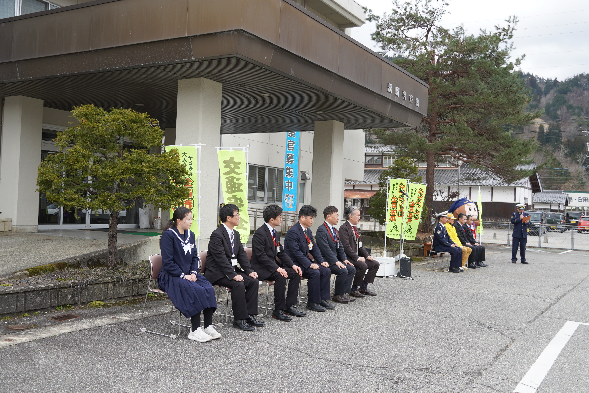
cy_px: 196
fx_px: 614
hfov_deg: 51.3
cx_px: 294
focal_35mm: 38
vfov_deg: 35.5
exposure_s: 1/250
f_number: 4.5
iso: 100
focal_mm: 25
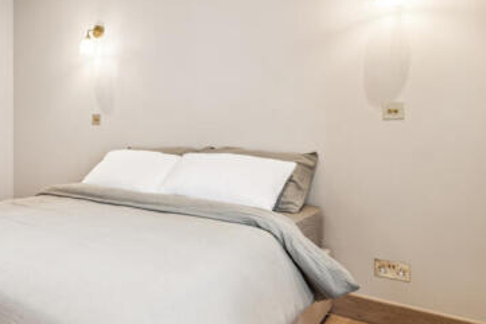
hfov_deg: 58.1
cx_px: 88
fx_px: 392
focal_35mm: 29
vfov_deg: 44.7
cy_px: 123
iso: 400
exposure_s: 1/10
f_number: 11
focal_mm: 16
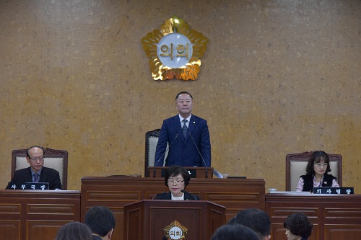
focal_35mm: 170
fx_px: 1704
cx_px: 180
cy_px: 120
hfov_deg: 12.1
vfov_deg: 8.1
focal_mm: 170
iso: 6400
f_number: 9
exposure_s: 1/200
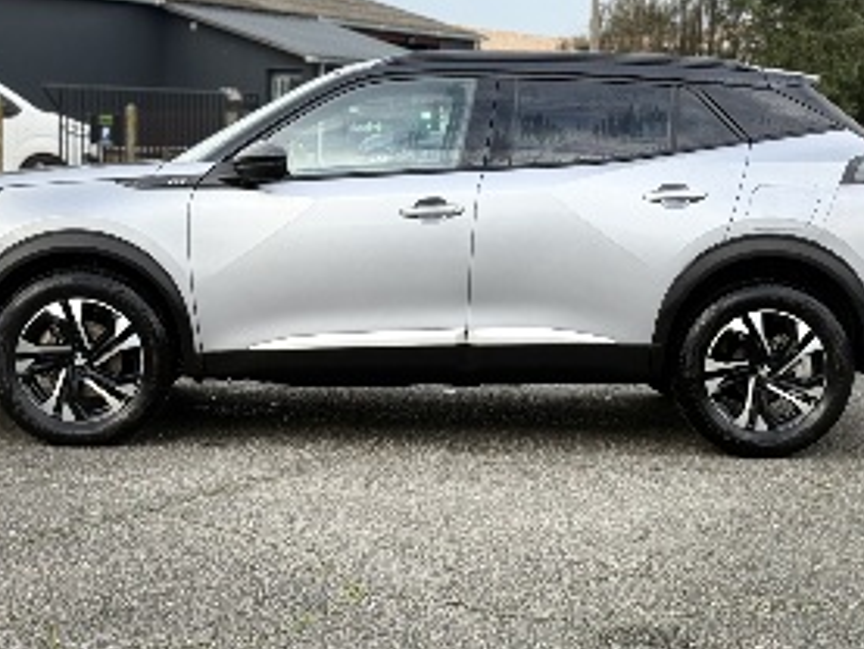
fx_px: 1798
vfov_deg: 20.4
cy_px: 362
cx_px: 452
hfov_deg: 27.0
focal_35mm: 72
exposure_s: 1/1085
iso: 100
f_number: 1.78
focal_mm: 6.76
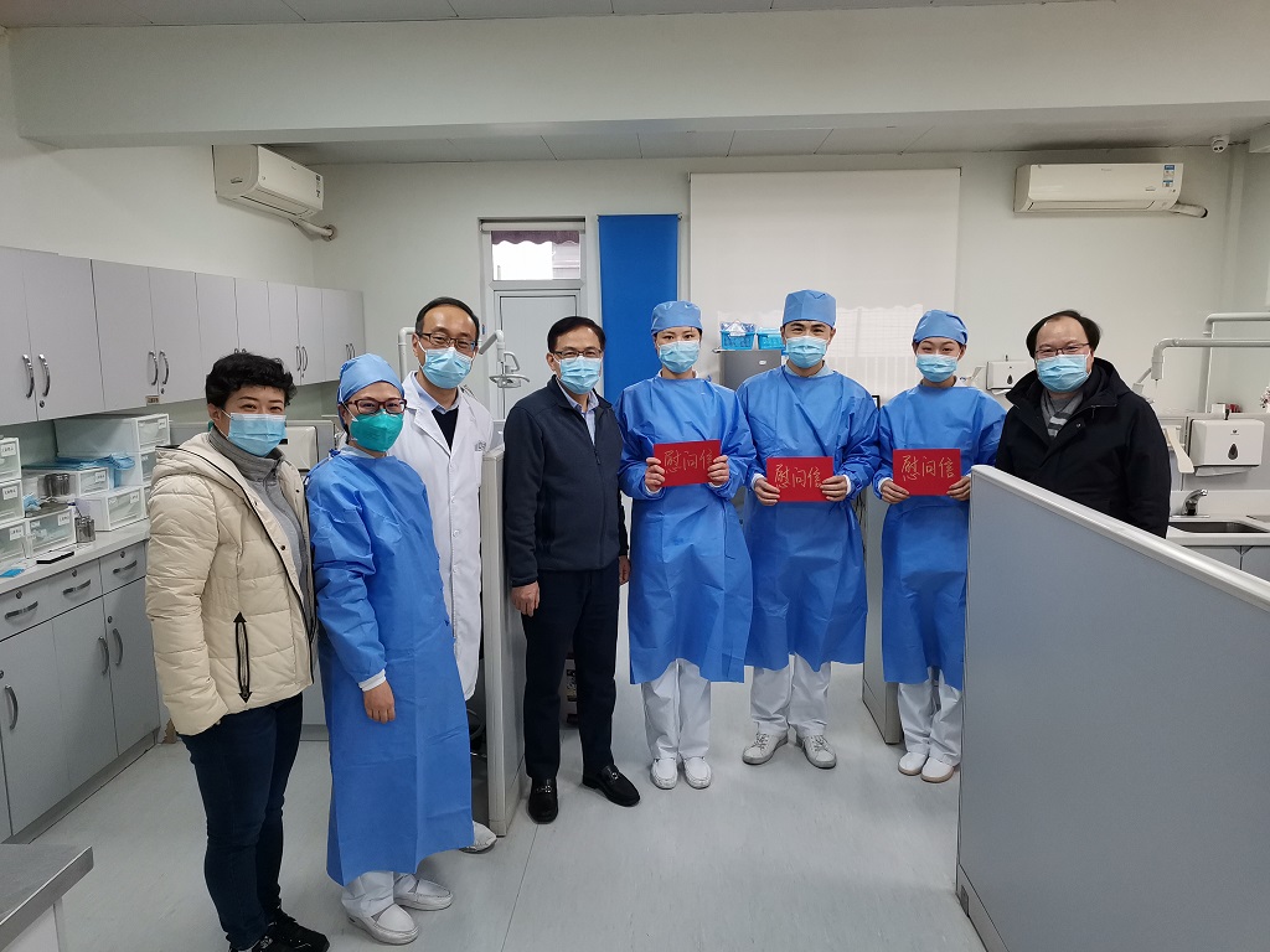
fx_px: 954
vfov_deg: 53.1
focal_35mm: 26
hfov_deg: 67.3
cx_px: 635
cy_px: 476
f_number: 1.8
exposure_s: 1/100
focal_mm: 5.5
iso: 200
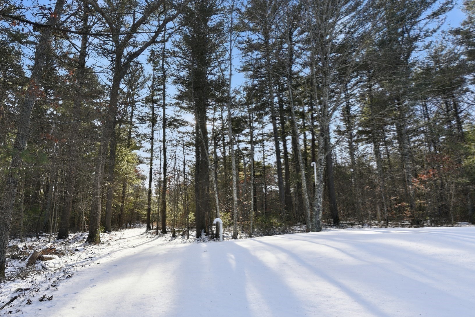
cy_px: 158
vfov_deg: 61.9
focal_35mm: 20
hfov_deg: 83.6
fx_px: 264
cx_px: 210
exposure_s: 1/250
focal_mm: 16
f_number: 8
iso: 250
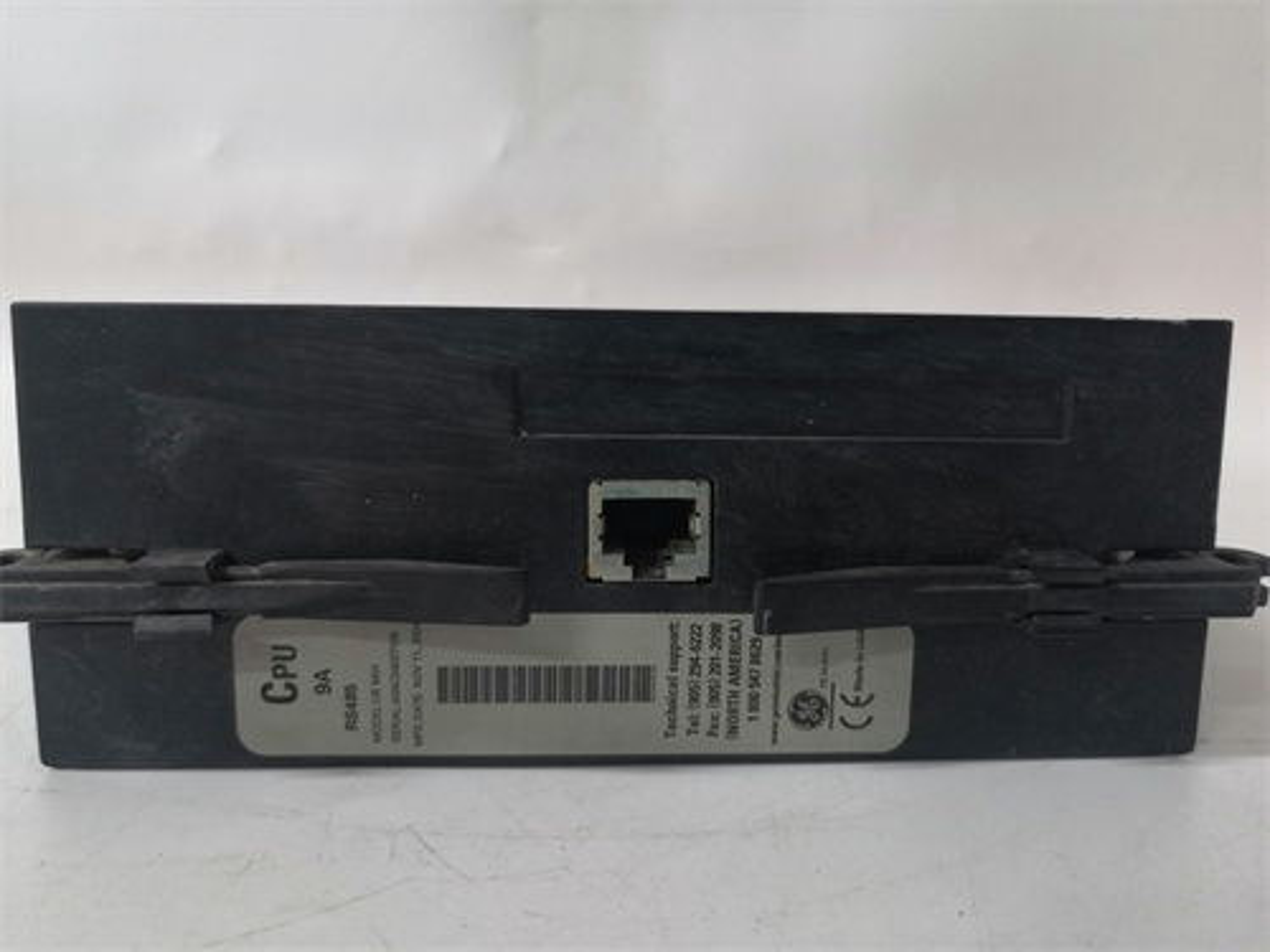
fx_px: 991
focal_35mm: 27
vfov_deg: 51.4
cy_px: 476
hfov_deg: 65.3
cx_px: 635
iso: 200
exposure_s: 1/33.3
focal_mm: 3.95
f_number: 1.8
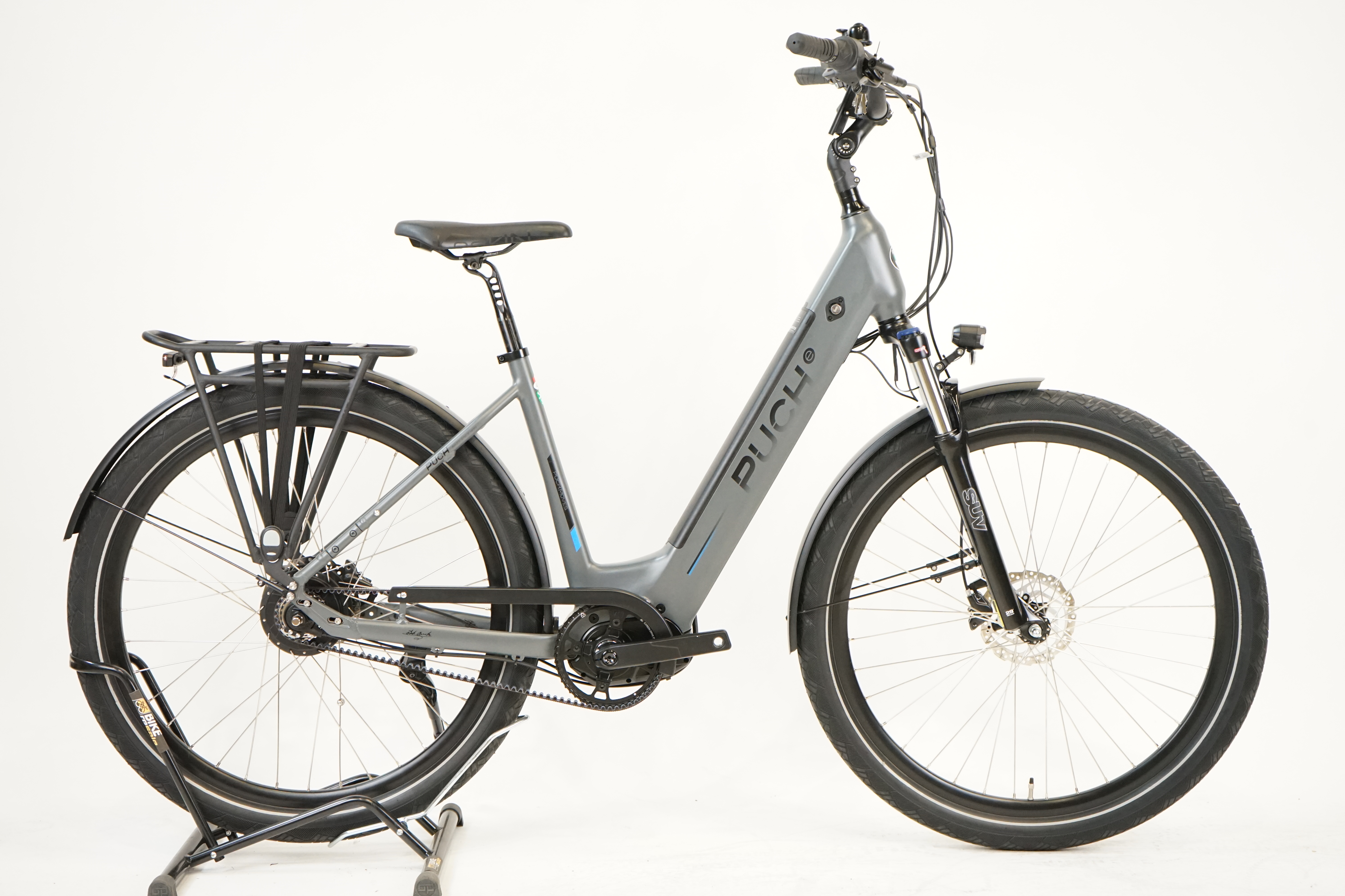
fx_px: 1943
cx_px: 672
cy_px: 448
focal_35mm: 52
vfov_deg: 26.0
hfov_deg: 38.2
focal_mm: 52
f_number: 5.6
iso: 3200
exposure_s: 1/200
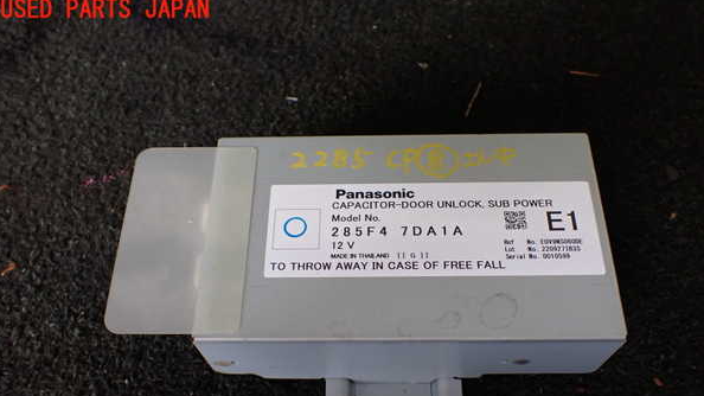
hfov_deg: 59.5
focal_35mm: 33
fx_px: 616
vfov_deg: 35.3
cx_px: 350
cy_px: 262
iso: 320
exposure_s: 1/125
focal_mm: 5.4
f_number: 2.3
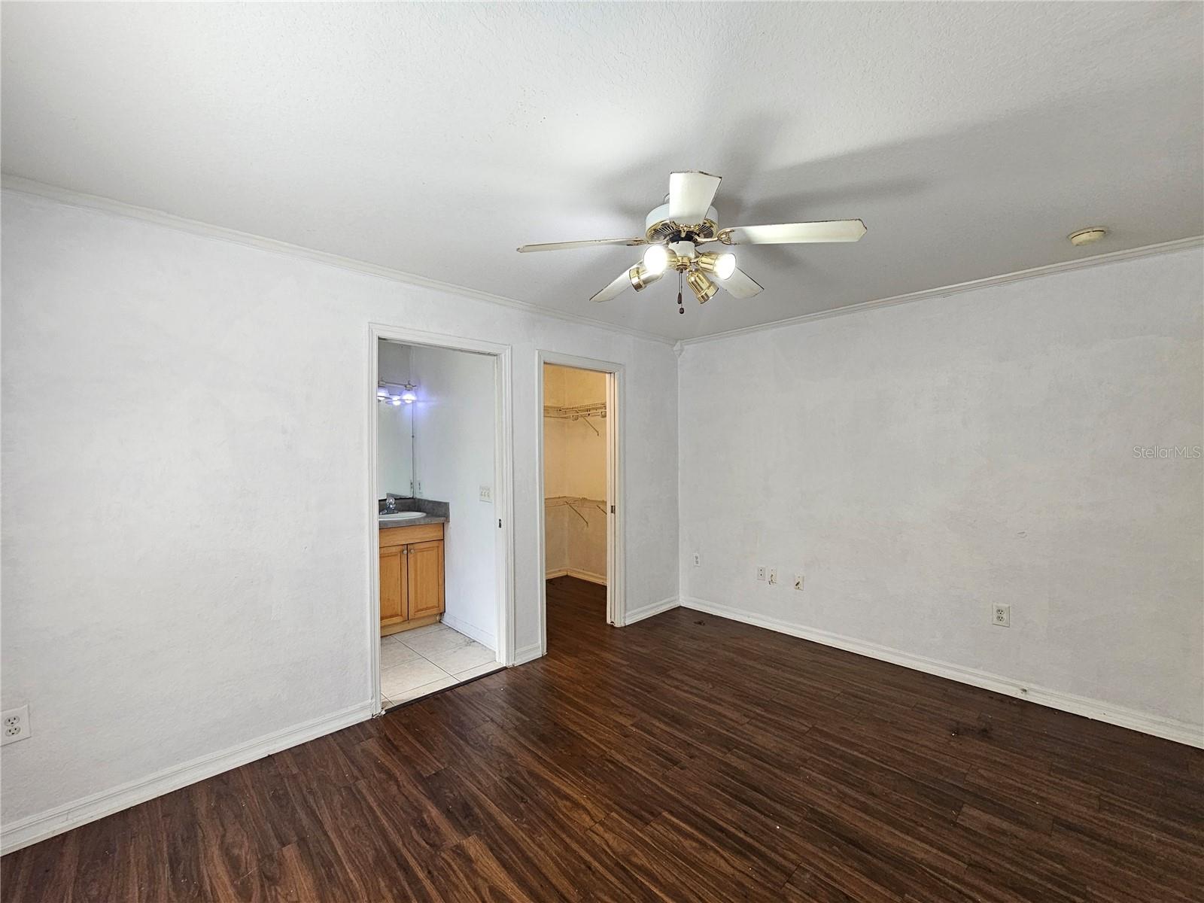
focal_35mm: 13
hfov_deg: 106.2
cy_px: 452
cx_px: 602
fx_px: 452
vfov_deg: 89.9
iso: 250
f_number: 2.2
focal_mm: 2.2
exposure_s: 1/60
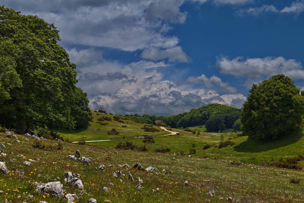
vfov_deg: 22.6
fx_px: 507
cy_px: 102
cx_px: 152
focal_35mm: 60
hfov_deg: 33.4
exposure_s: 1/1000
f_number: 8
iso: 100
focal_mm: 60
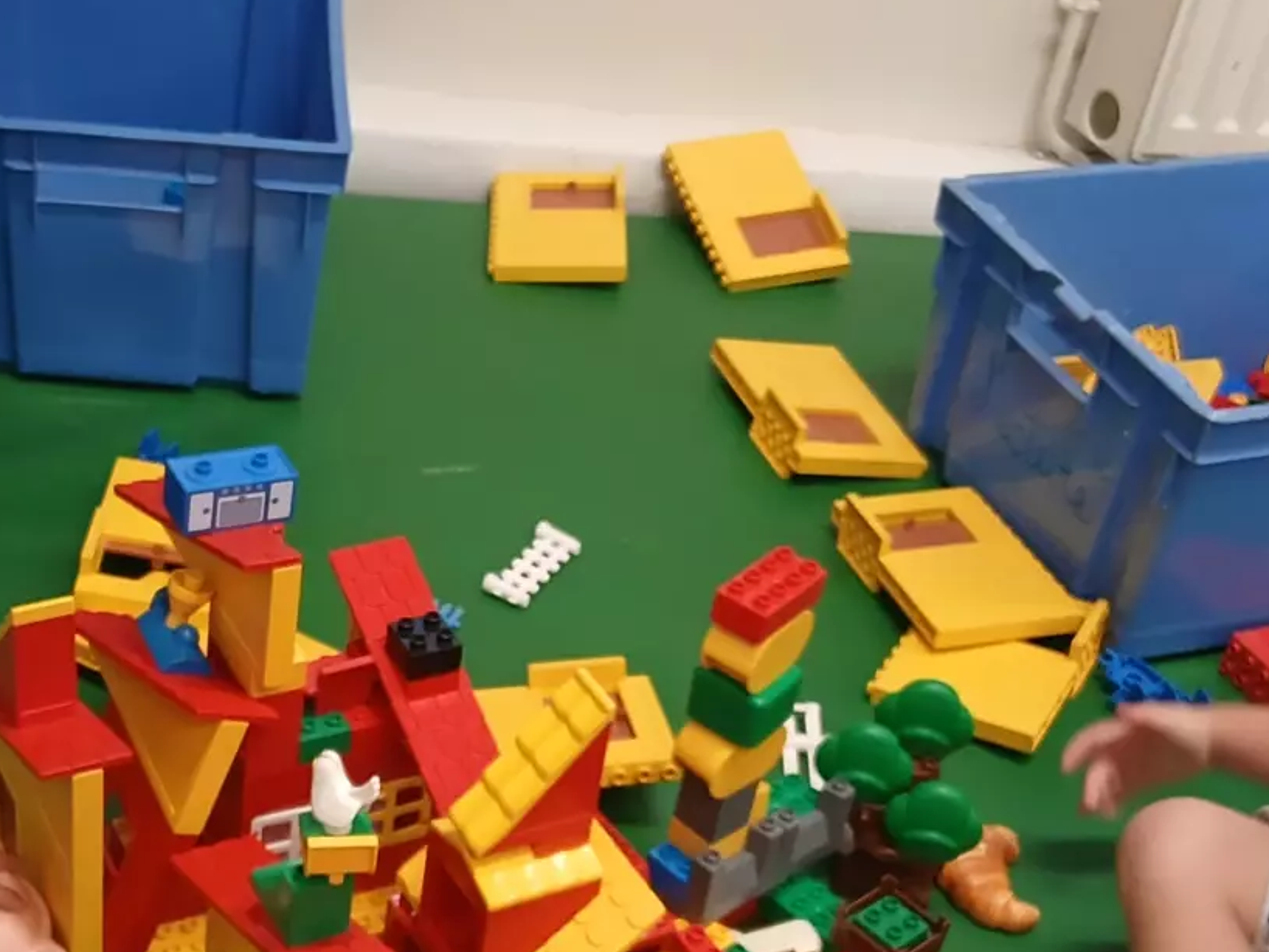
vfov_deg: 23.9
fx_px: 2237
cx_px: 486
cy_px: 640
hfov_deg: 31.5
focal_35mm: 61
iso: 200
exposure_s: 1/33.3
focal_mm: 3.98
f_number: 1.8
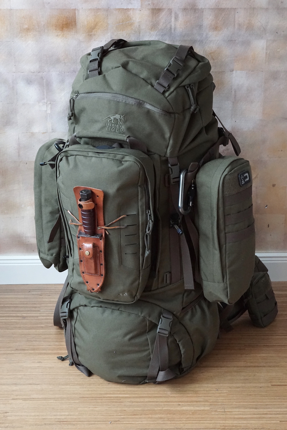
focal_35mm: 68
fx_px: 807
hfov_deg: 20.2
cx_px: 144
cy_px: 215
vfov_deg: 29.9
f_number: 11
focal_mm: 45
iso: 3200
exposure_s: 1/5
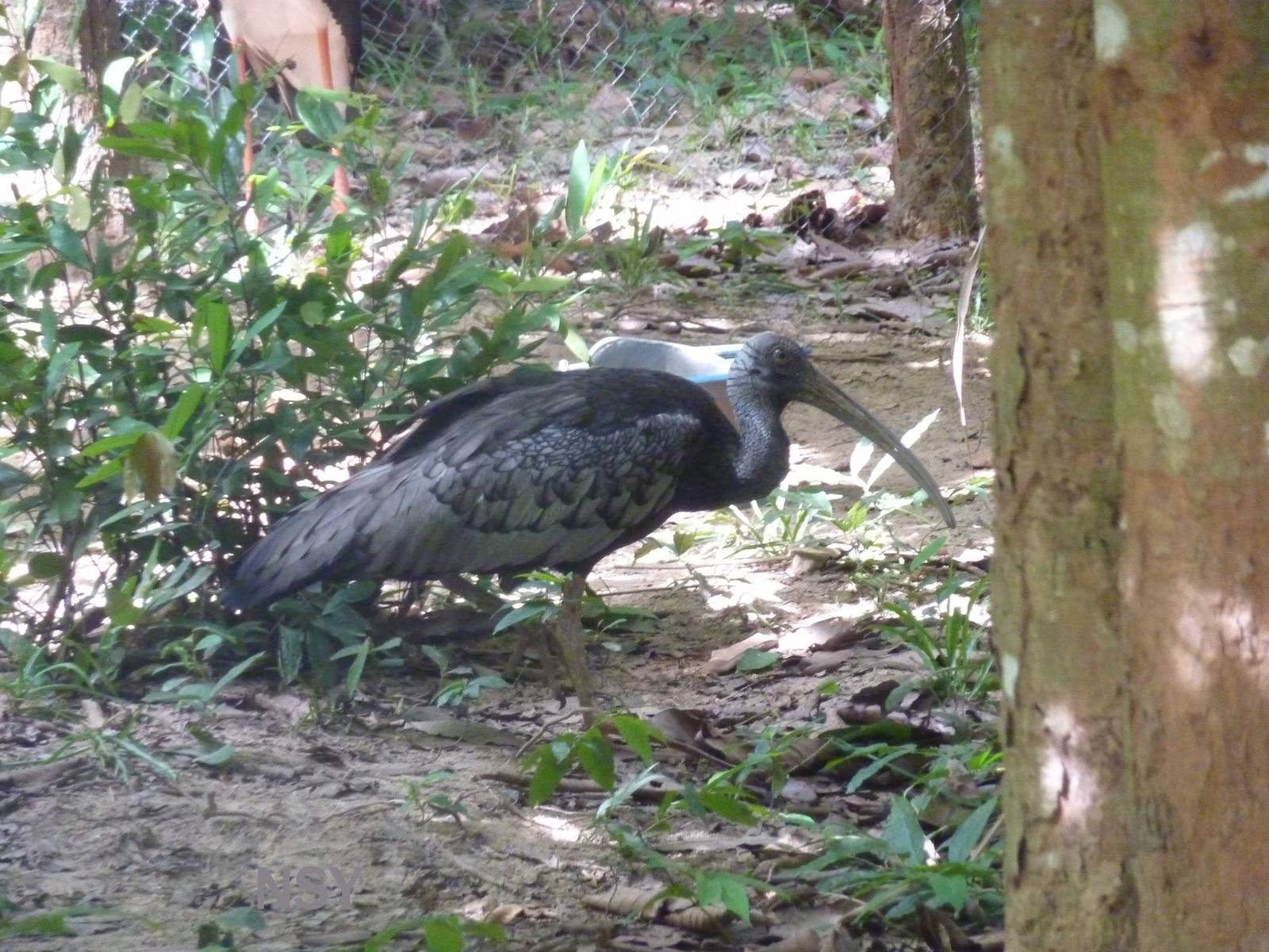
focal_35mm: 300
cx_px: 634
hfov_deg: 6.6
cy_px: 476
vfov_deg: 5.0
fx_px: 10998
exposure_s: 1/100
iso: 800
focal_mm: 49.2
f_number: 4.9
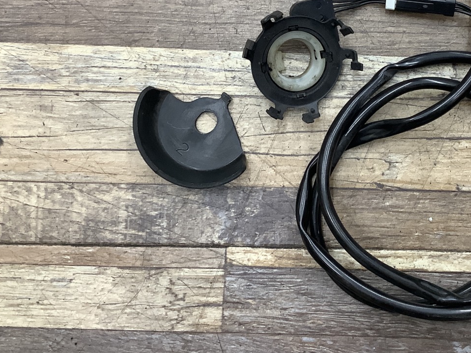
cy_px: 94
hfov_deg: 35.5
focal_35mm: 53
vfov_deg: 27.2
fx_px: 721
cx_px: 342
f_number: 2.4
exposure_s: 1/60
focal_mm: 3.3
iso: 160
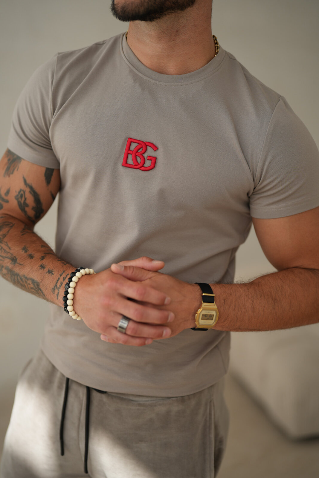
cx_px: 160
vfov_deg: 39.6
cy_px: 239
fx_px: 664
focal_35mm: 50
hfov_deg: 27.0
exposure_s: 1/500
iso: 100
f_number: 1.6
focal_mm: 50
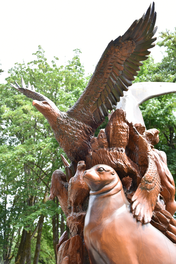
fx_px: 352
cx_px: 88
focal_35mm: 48
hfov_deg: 28.1
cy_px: 132
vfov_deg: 41.1
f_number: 5.6
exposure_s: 1/125
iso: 100
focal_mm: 48
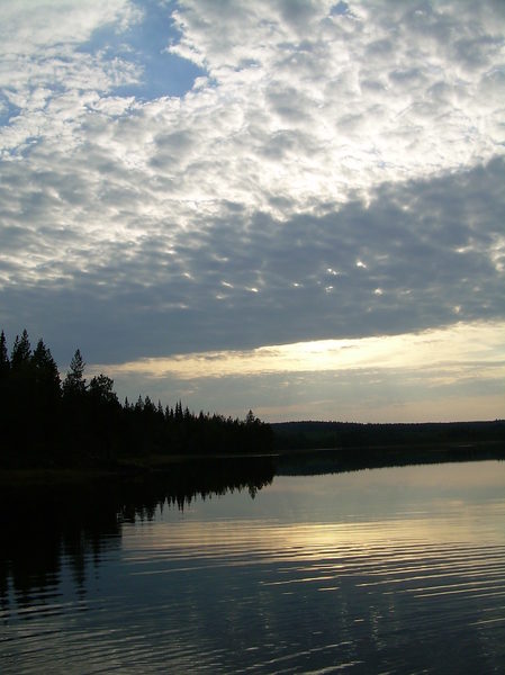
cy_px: 338
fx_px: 740
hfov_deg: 37.7
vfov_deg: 49.0
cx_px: 252
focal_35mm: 38
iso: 50
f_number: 4.6
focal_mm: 6.3
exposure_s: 1/648
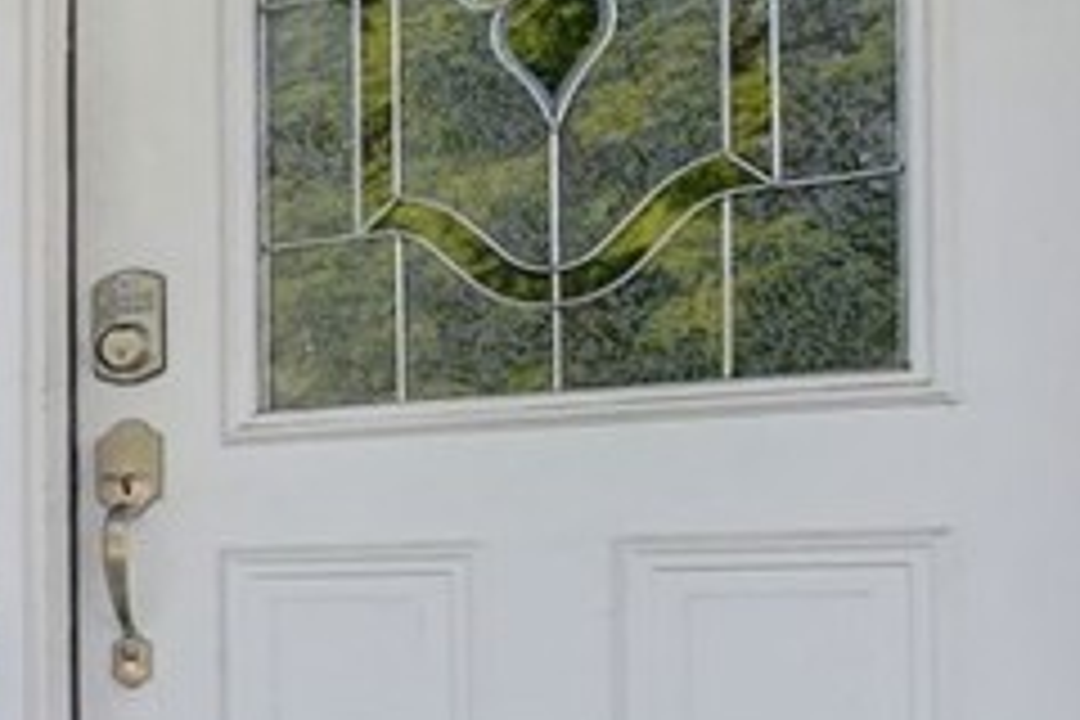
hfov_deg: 21.9
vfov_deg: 21.0
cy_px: 592
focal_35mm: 64
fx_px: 1920
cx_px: -788
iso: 400
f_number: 9
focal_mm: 10
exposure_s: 1/320
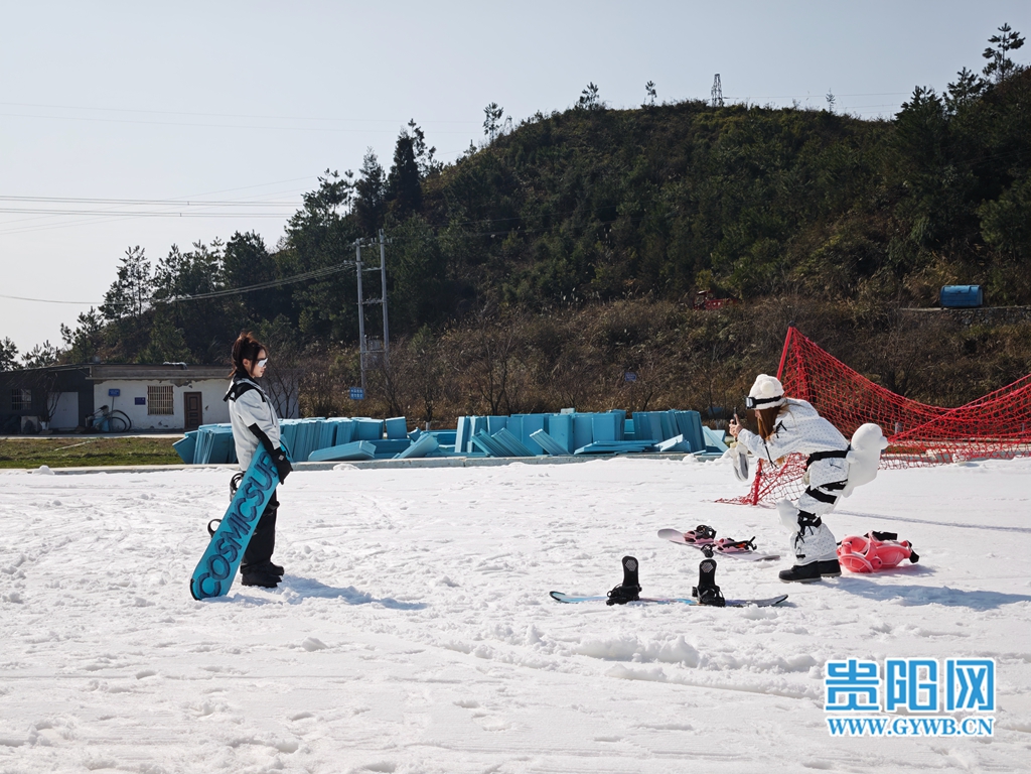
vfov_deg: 31.5
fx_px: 1370
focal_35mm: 46
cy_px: 387
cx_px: 516
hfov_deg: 41.2
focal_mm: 6.55
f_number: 1.62
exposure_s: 1/4435
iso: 50
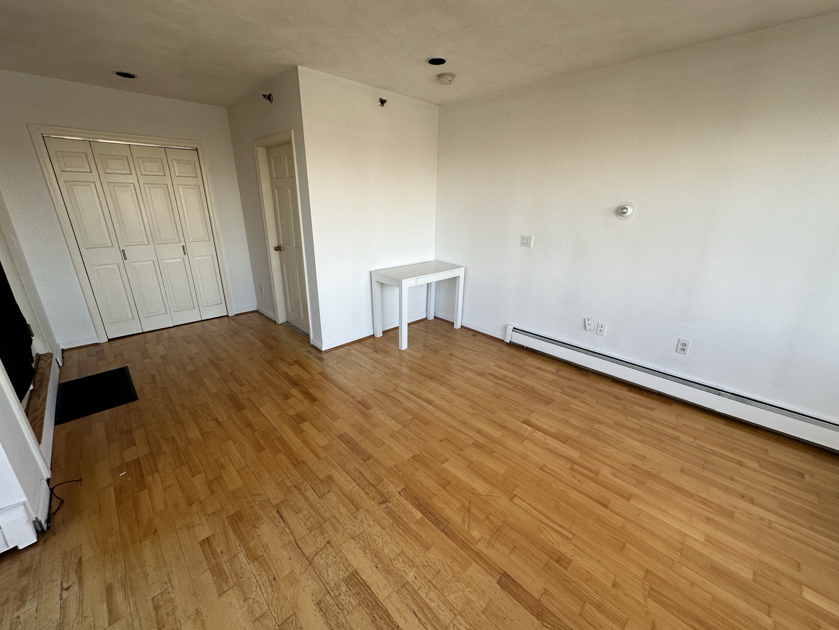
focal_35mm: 14
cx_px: 420
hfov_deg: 102.1
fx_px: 339
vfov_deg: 85.7
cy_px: 315
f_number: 2.2
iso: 80
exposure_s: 1/120
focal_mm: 2.22
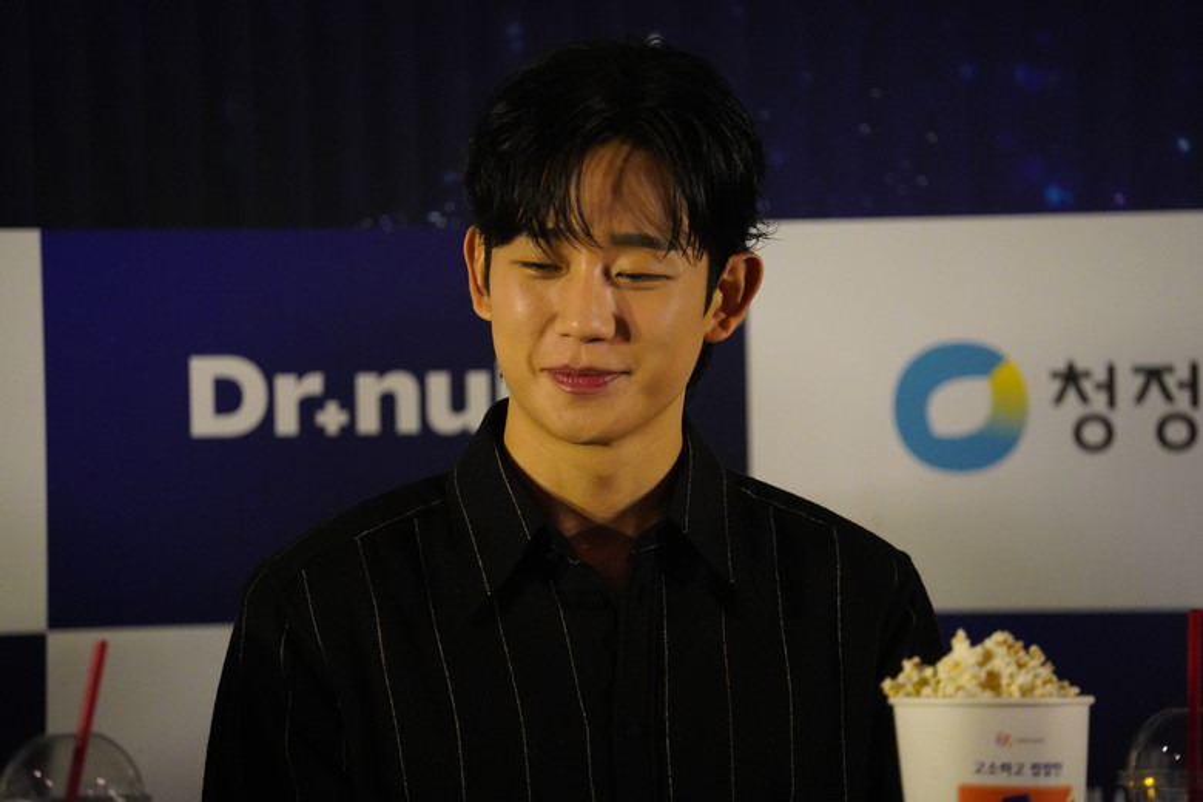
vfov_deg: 3.4
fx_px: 13366
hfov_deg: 5.2
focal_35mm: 400
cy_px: 401
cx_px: 602
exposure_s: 1/200
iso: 8000
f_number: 6.3
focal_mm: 400
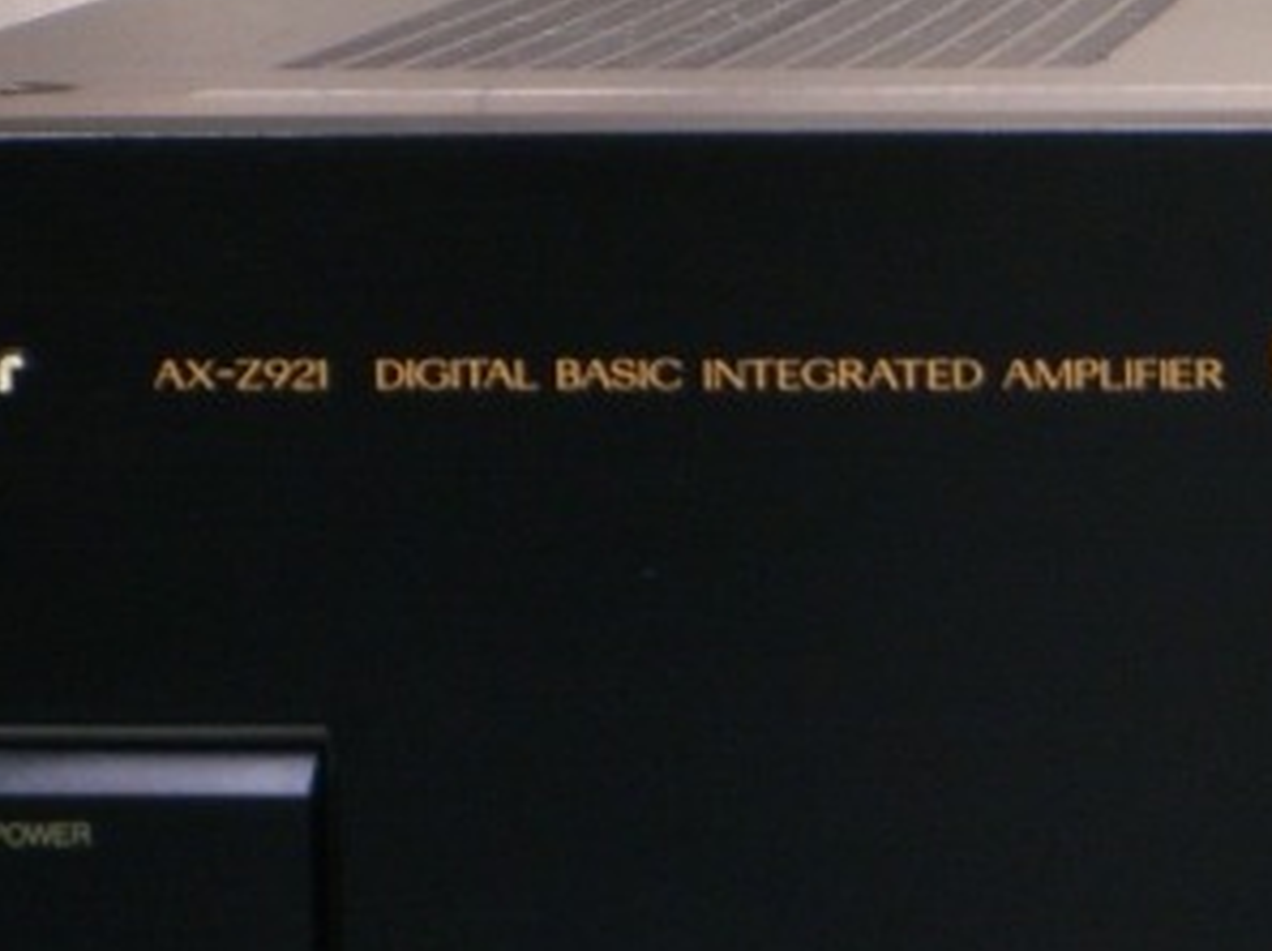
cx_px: 1011
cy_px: 925
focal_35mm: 246
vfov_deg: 6.0
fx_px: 9029
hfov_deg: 8.0
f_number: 5.1
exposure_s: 1/8
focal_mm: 23.7
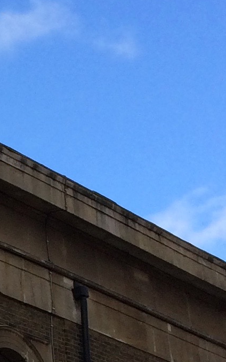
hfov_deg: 8.2
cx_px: -312
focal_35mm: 148
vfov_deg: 13.9
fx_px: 1458
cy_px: 377
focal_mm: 4.15
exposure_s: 1/1325
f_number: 2.2
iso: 32
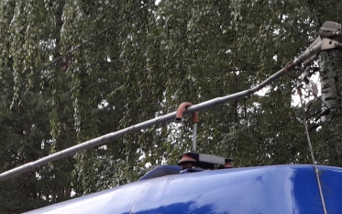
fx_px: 857
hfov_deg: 21.9
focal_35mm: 92
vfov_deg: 12.8
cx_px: 22
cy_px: 391
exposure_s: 1/109
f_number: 1.9
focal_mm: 3.6
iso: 40
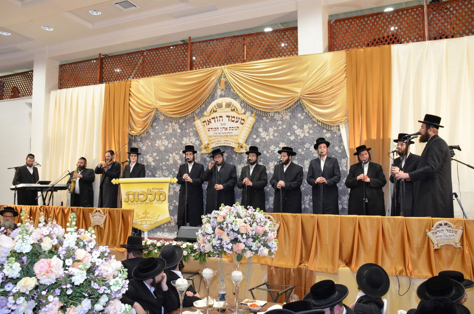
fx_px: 414
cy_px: 157
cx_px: 237
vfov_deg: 41.5
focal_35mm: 32
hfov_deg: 59.6
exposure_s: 1/80
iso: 1600
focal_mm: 21
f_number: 7.1
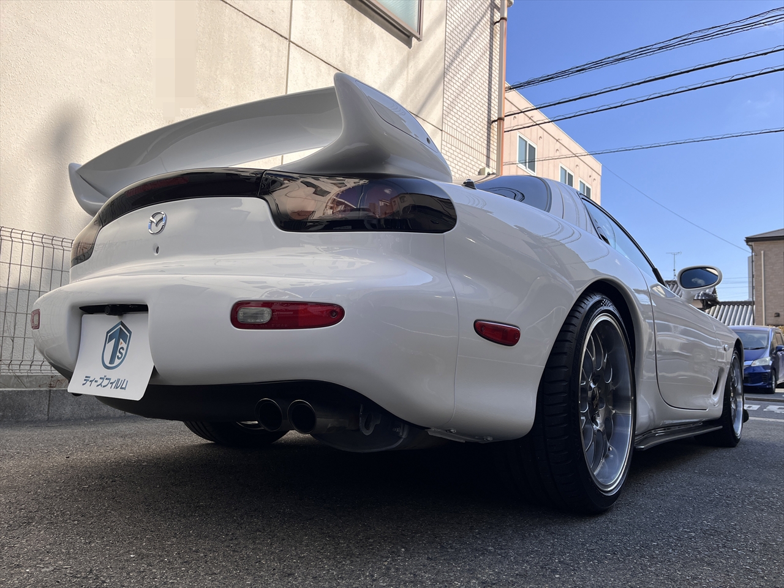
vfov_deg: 53.1
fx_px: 589
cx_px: 392
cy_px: 294
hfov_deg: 67.3
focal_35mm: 26
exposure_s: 1/2179
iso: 50
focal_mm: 5.1
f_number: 1.6
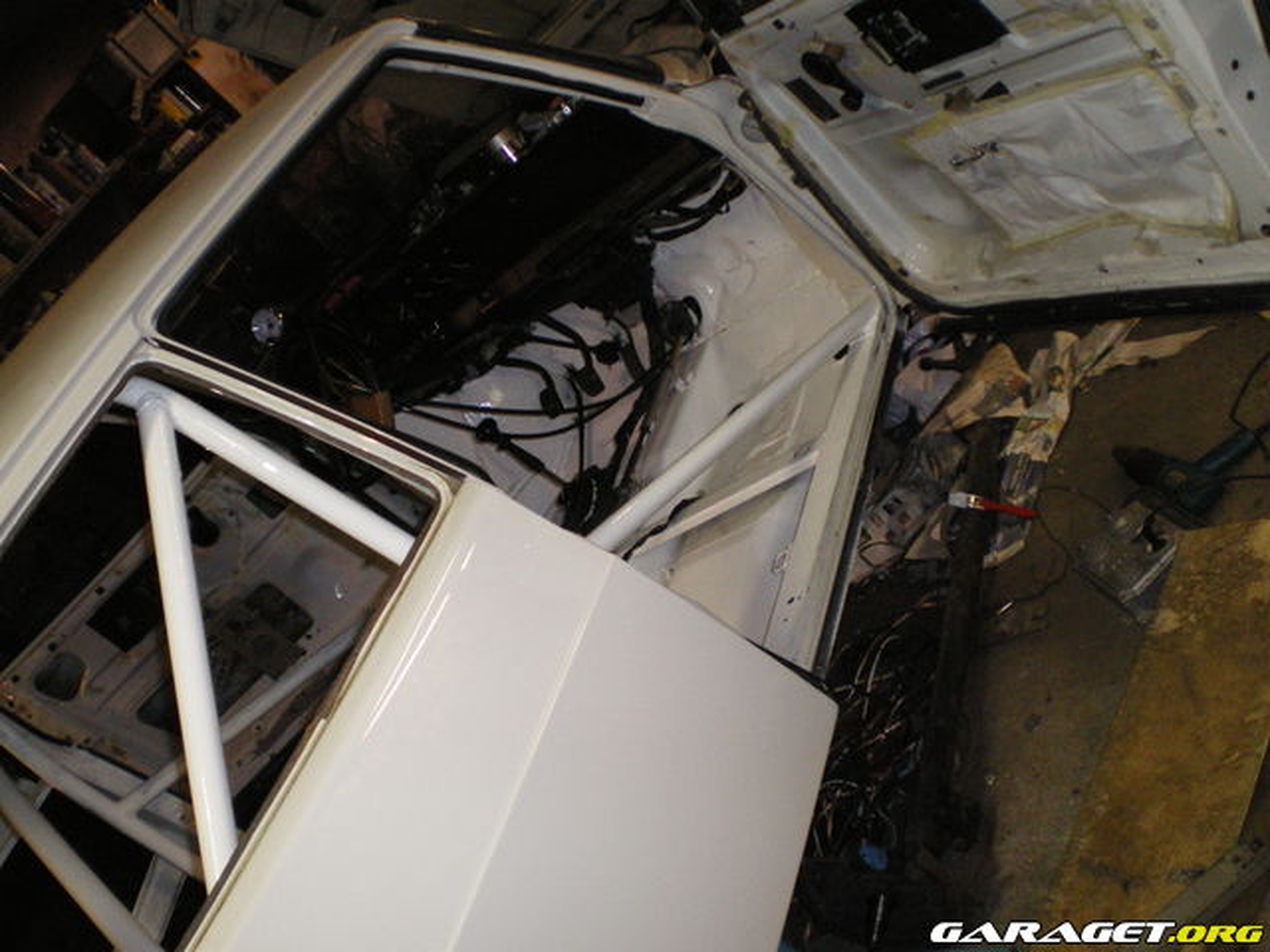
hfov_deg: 49.0
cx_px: 635
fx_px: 1394
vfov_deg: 37.7
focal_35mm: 38
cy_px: 476
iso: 400
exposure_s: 1/50
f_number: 3.1
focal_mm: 6.3
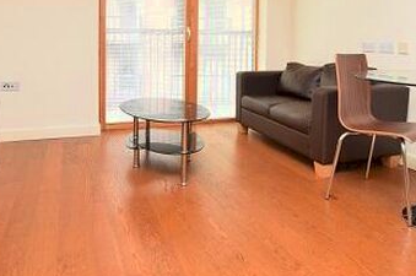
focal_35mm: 31
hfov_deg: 60.3
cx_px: 217
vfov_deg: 40.5
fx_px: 358
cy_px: 56
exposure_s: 1/80
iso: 800
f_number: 4.5
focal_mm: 10
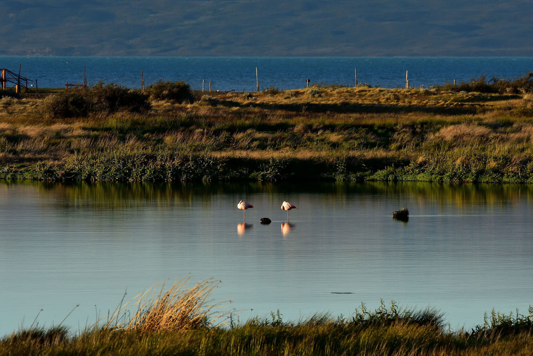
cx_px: 266
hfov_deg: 4.6
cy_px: 178
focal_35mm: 450
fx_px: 6662
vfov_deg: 3.1
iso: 720
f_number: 8
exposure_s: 1/1000
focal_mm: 300
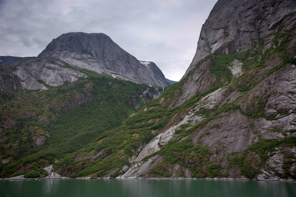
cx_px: 148
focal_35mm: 34
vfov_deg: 38.9
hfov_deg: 55.8
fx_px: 280
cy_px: 98
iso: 100
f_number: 6.3
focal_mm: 34
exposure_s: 1/160
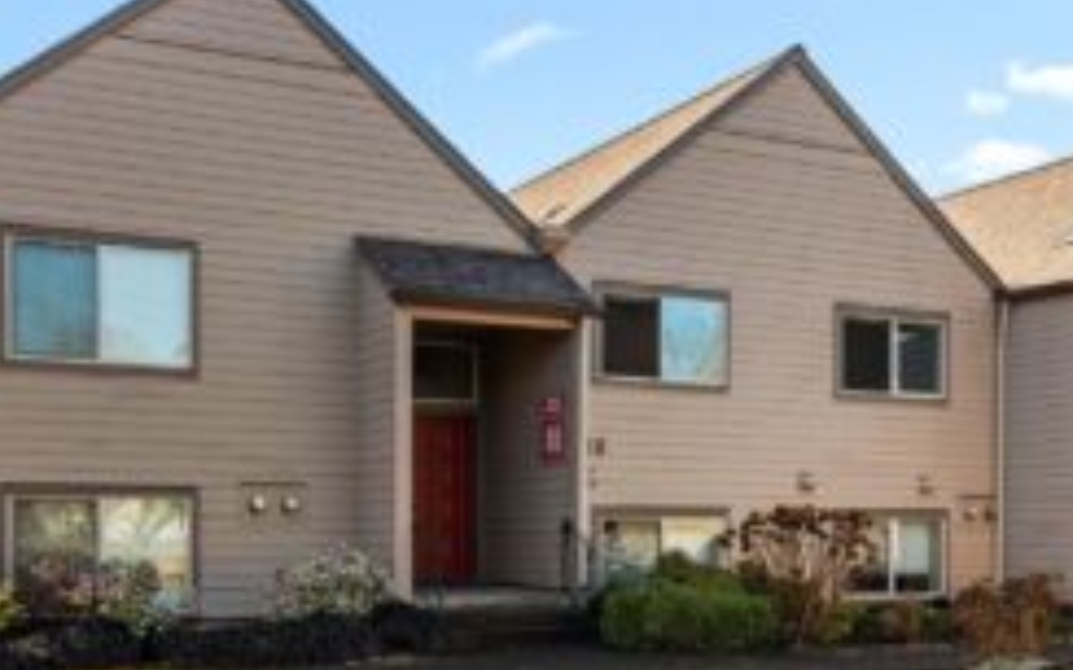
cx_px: 381
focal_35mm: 40
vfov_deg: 31.5
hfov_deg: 48.7
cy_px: 493
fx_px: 1169
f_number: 9
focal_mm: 16
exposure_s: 1/80
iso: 200
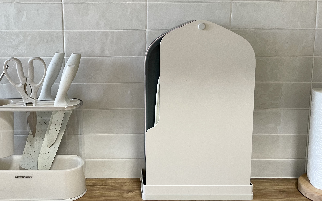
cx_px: 124
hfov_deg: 54.8
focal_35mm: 35
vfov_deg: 35.9
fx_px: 307
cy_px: 65
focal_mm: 4.2
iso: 64
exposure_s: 1/50
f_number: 1.6
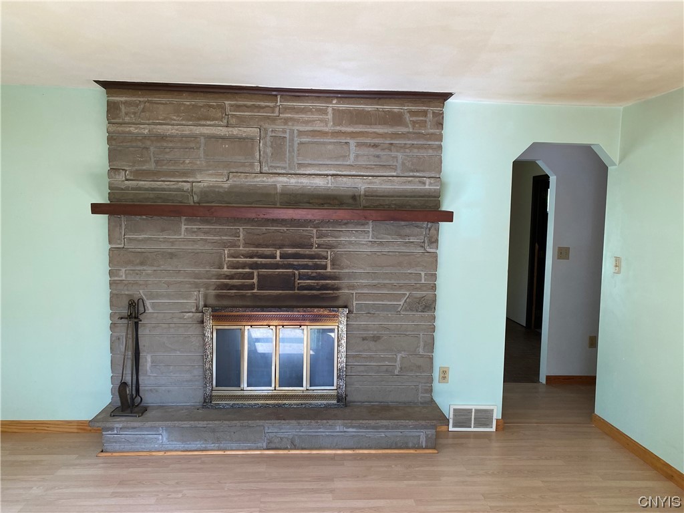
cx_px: 342
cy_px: 256
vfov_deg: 53.1
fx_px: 514
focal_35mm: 26
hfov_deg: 67.3
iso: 125
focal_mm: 4.25
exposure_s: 1/121
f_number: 1.8
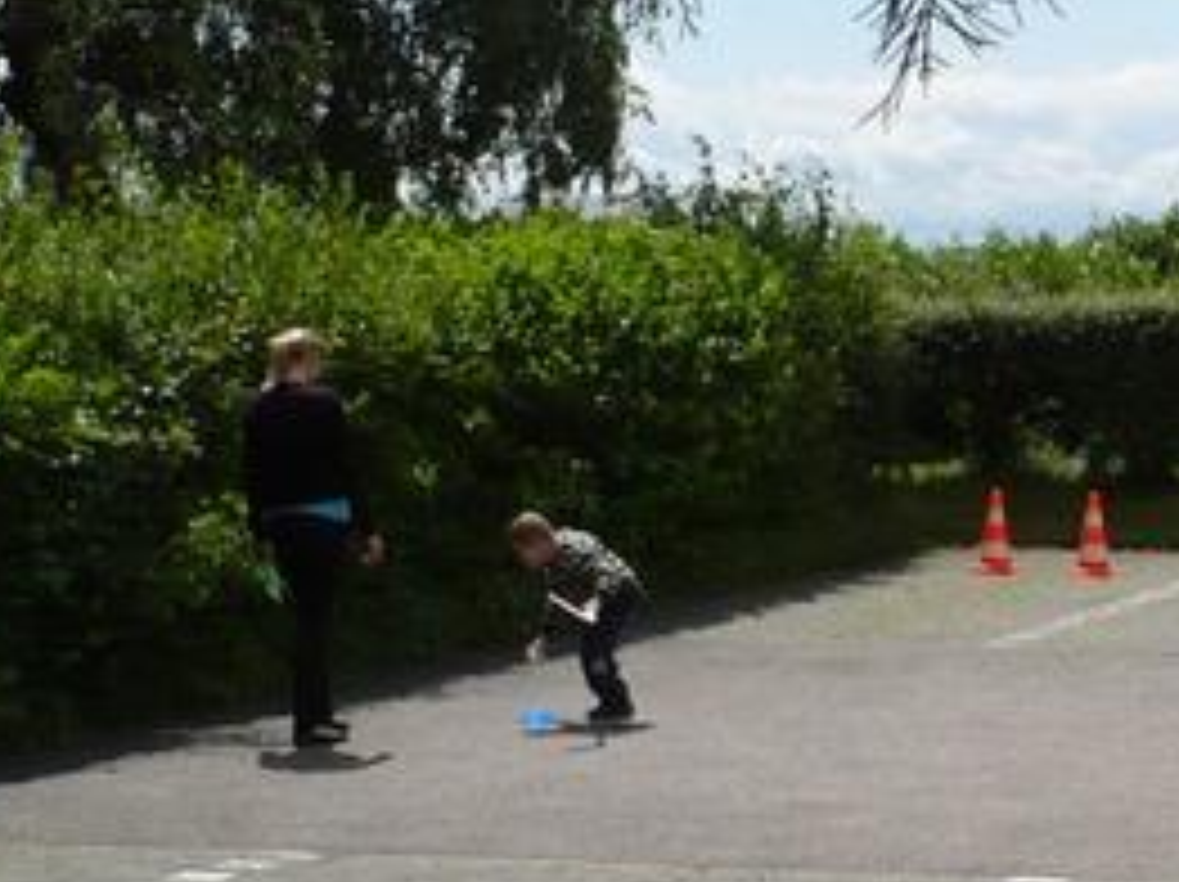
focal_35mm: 107
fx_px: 3641
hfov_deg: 17.0
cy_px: 477
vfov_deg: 13.8
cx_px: 1665
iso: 100
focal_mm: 5.8
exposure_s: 1/250
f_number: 8
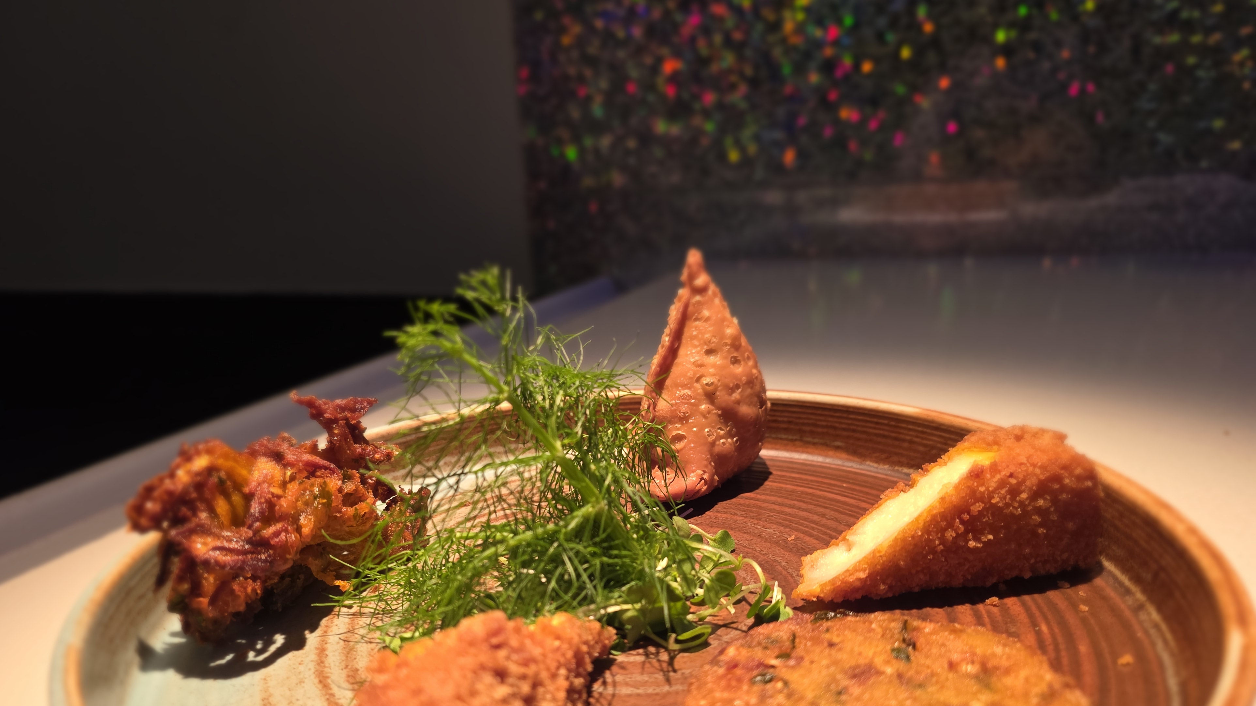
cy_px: 481
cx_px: 605
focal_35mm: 26
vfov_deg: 43.6
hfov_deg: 71.9
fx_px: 866
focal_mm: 6.25
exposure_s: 1/60
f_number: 1.7
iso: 125
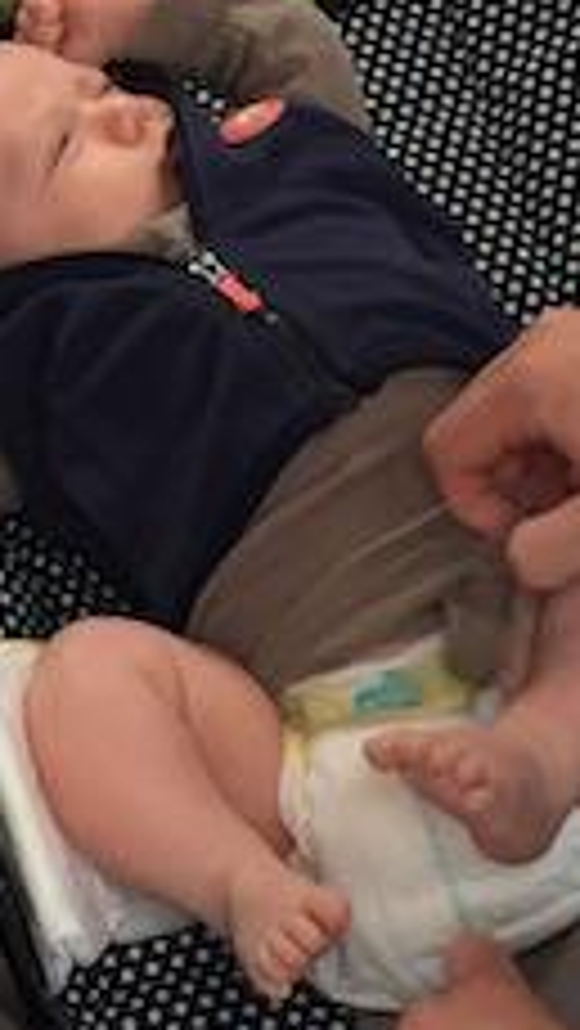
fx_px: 2758
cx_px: 292
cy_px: 376
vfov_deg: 21.1
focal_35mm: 101
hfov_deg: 12.0
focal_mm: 4.15
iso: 64
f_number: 2.2
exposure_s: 1/30
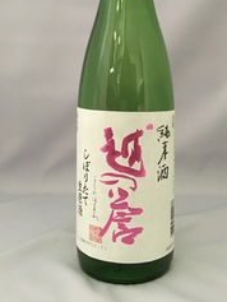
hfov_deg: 32.9
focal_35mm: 44
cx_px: 122
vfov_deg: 42.1
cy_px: 92
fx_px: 384
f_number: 2.2
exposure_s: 1/15
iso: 320
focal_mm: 4.15
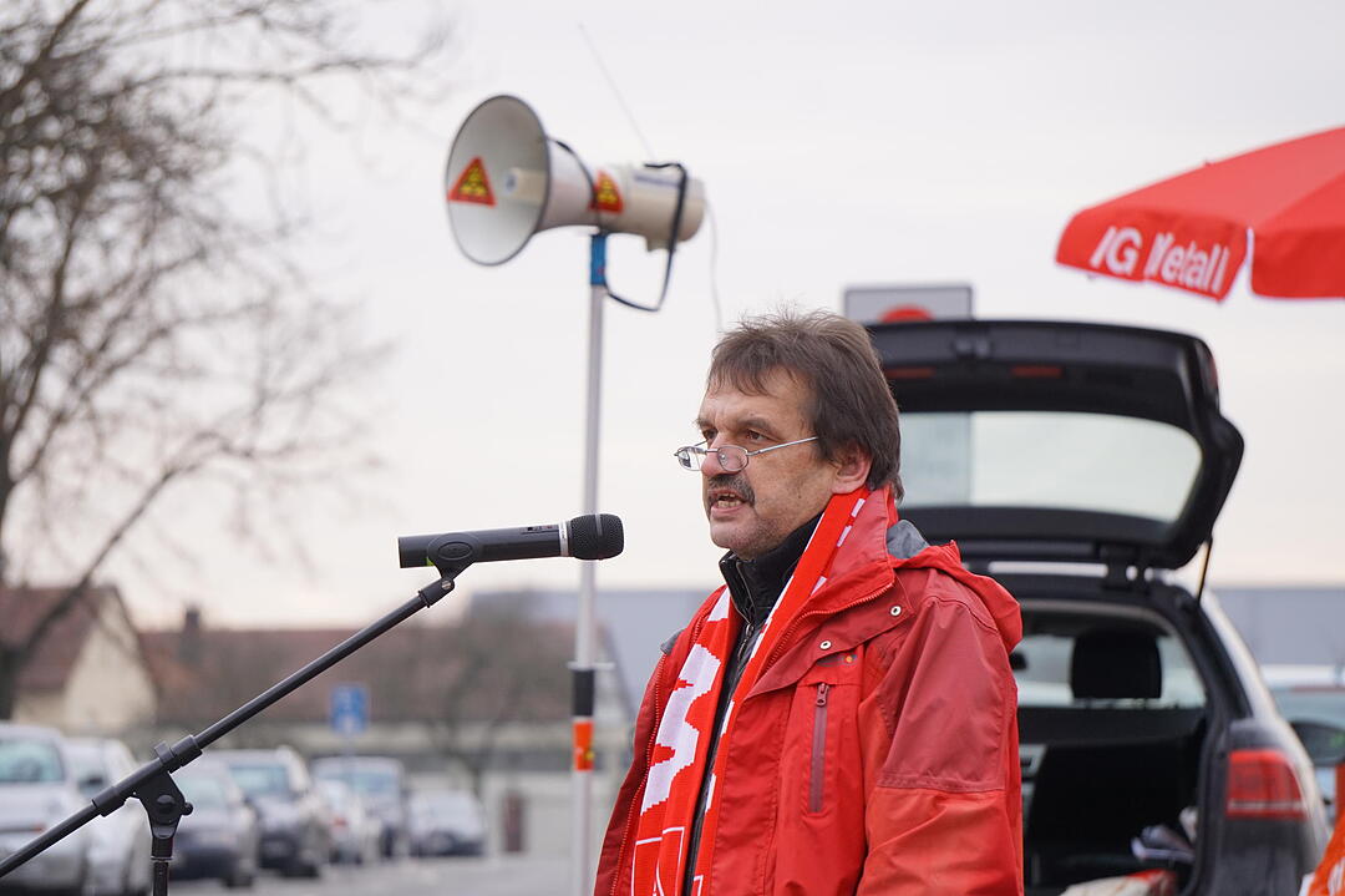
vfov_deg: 7.5
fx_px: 6834
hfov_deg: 11.2
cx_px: 672
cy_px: 448
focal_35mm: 183
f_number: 5.6
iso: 320
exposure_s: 1/200
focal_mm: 122
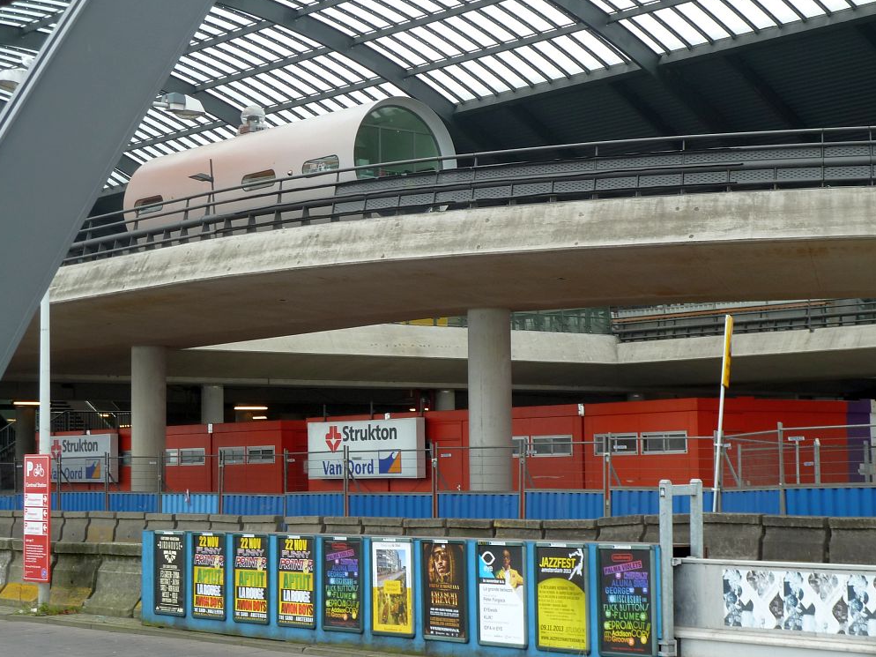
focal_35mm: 69
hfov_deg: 28.2
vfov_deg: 21.3
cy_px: 333
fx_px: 1746
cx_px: 430
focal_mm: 11
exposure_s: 1/50
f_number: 4.1
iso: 80
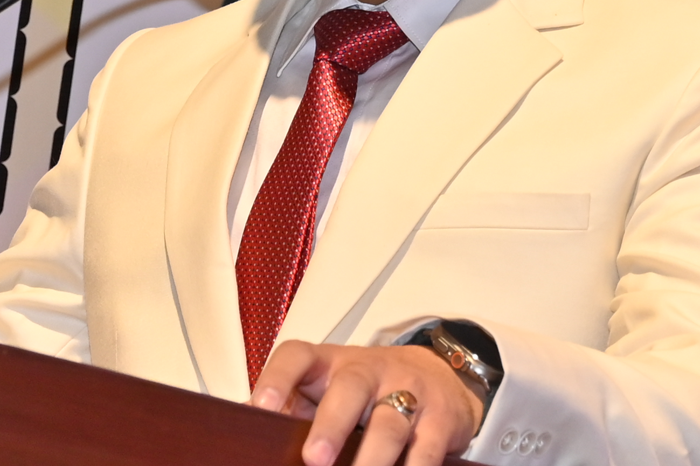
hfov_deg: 6.6
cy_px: 41
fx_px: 6062
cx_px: 424
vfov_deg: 4.4
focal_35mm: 312
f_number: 5.6
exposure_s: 1/160
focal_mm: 67
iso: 400
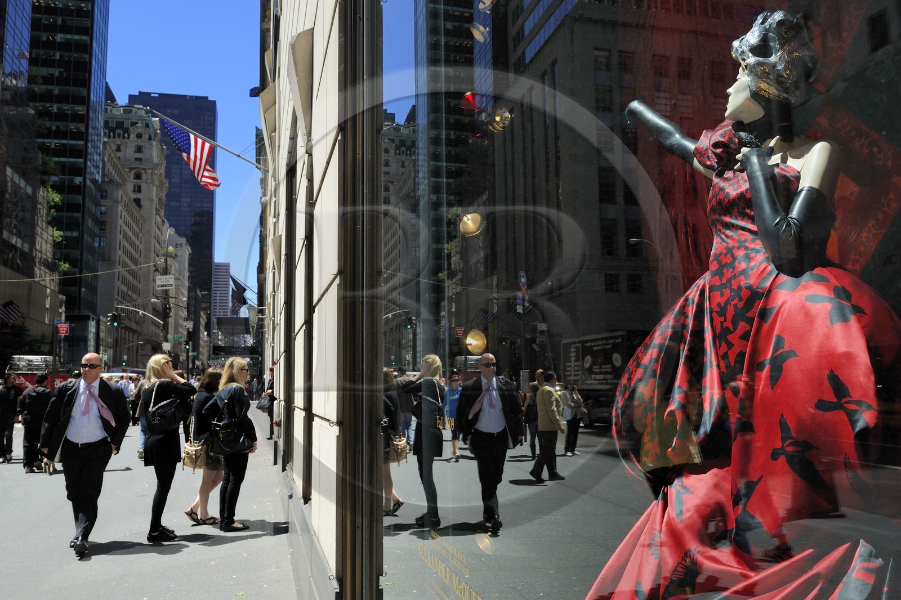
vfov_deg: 44.9
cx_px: 450
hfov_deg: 63.7
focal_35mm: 29
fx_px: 726
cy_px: 300
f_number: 8
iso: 200
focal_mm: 29
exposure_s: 1/200
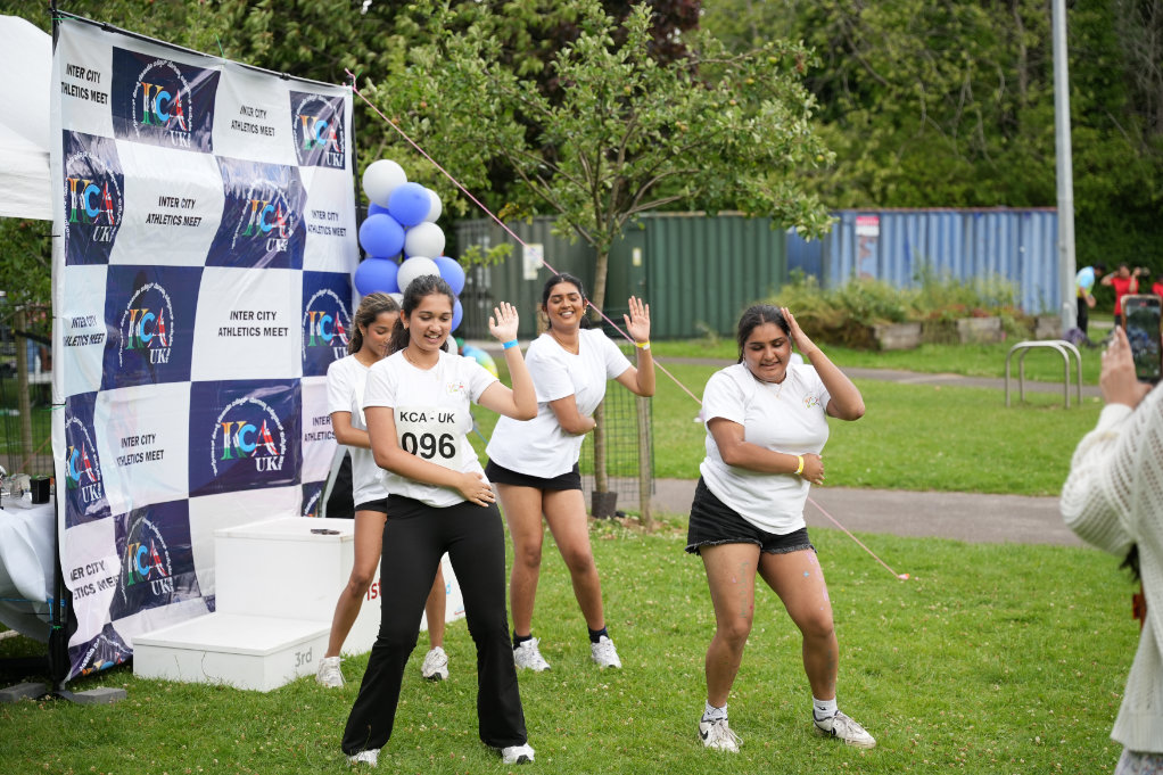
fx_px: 1909
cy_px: 388
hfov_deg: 33.9
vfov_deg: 22.9
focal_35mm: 59
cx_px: 582
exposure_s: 1/1250
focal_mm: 59.1
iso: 250
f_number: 2.8
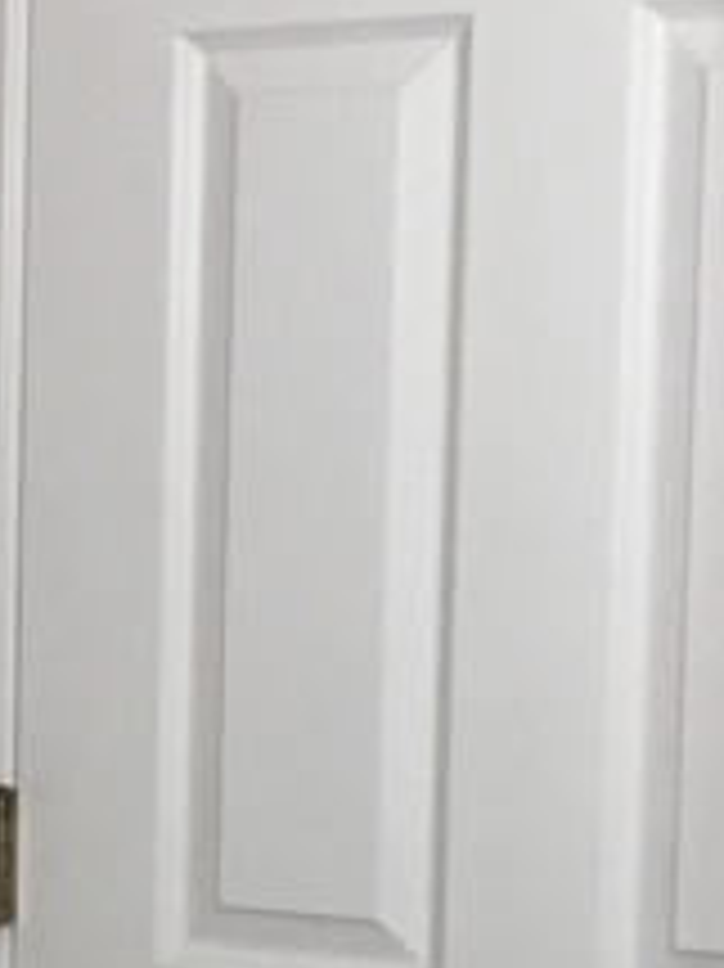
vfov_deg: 13.4
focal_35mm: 146
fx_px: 4076
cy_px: 824
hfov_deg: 9.1
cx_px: -1048
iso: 160
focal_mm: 4.15
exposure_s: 1/30
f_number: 2.2
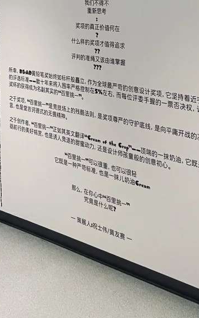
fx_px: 599
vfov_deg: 27.8
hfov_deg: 18.8
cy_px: -9
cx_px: 124
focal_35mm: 69
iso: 125
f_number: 1.6
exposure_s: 1/92
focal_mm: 5.1
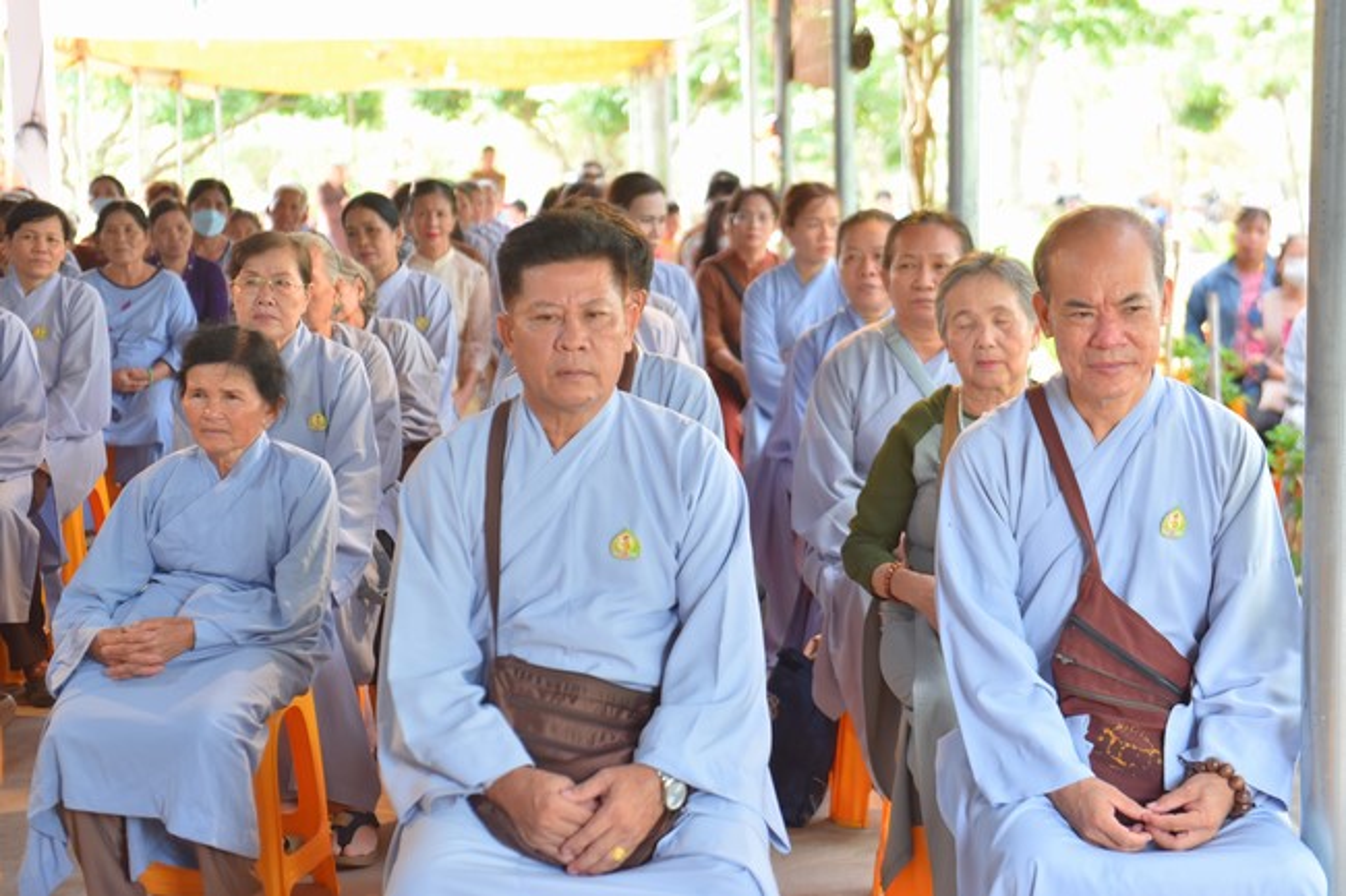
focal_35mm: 60
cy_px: 448
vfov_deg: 22.6
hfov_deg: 33.4
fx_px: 2243
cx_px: 673
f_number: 3.2
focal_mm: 60
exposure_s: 1/80
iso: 400
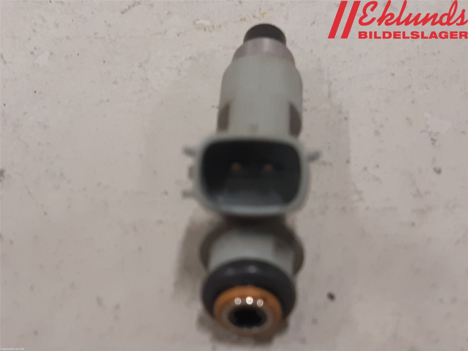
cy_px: 176
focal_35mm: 26
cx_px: 234
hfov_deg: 67.3
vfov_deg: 53.1
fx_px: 352
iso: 160
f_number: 1.7
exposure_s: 1/50
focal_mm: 3.93
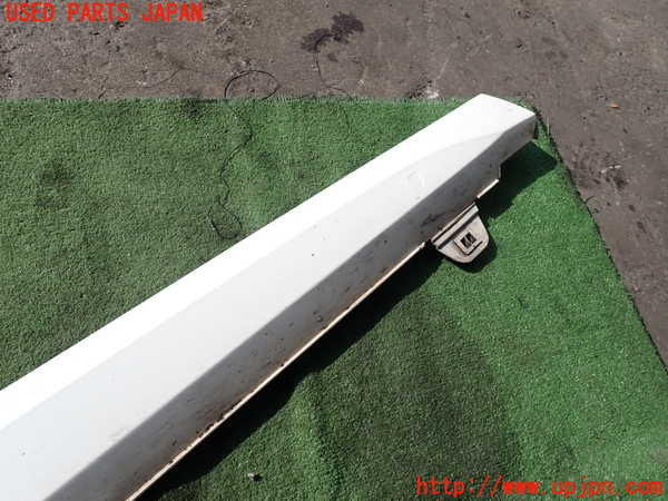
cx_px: 334
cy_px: 250
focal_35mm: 25
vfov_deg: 54.9
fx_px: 482
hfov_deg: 69.4
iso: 100
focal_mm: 4.5
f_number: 8
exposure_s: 1/200
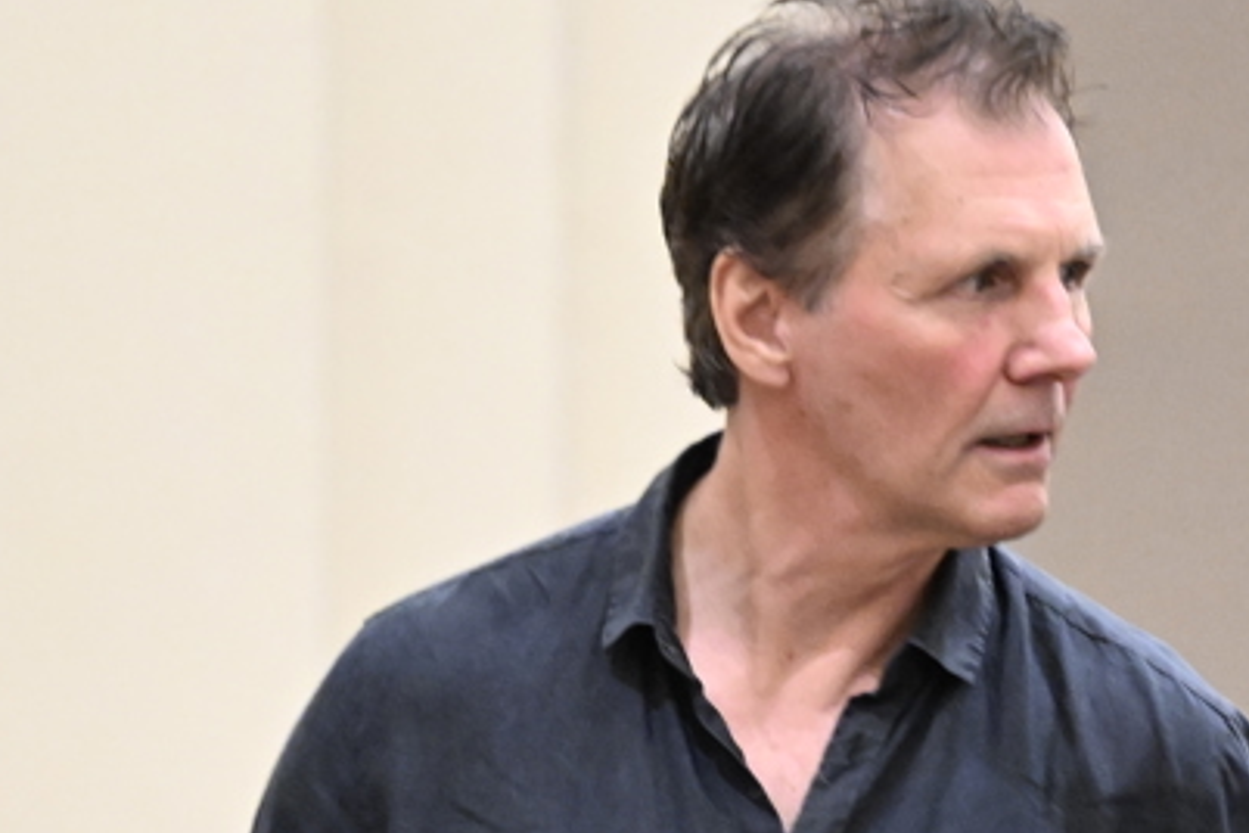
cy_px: 1250
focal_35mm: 676
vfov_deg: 2.0
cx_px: 1128
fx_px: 23452
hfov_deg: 3.0
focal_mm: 200
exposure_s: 1/80
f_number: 2.8
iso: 5000
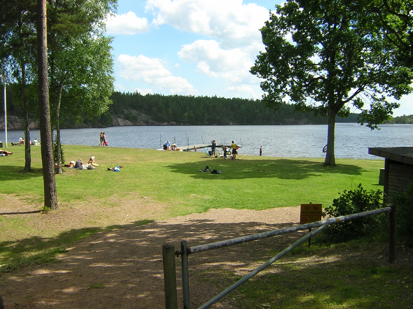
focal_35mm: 36
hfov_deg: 51.4
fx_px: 430
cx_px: 206
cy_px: 154
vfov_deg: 39.7
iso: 100
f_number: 5.2
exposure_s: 1/241
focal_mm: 4.7
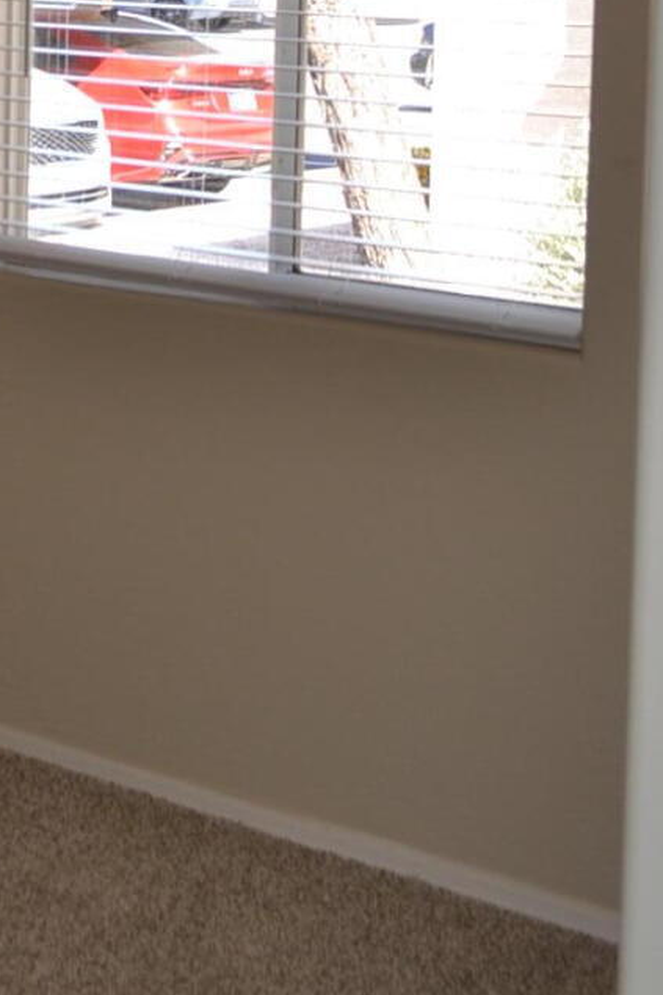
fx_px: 2349
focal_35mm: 85
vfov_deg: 23.0
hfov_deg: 15.1
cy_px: 5
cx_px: -284
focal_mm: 18
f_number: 4
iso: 160
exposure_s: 1/125
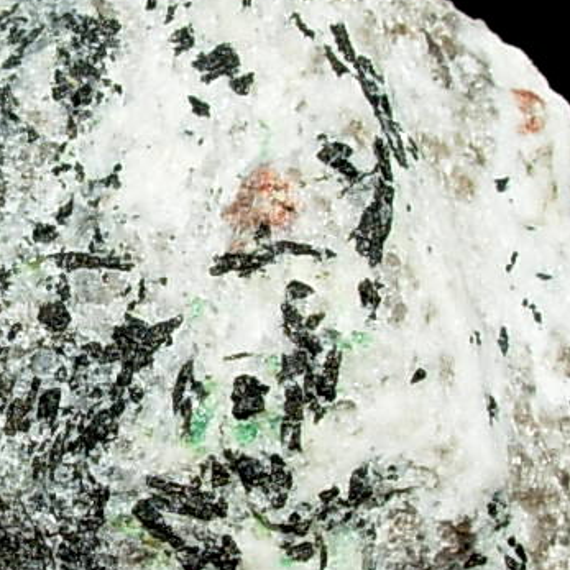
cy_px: 264
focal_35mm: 99
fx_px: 1844
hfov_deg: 17.4
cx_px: 126
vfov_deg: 17.6
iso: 50
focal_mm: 6.3
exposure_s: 1/745
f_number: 4.9
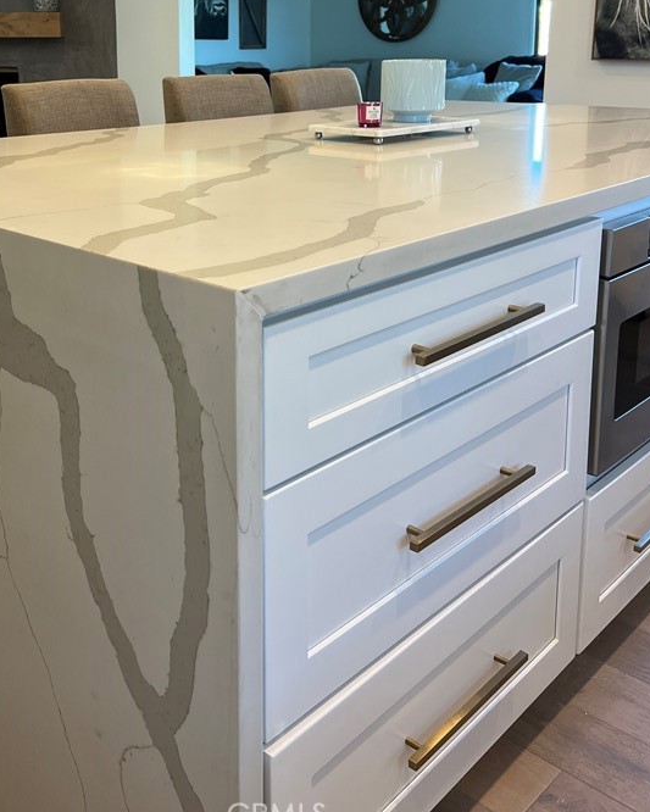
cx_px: 227
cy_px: 207
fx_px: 938
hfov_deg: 37.9
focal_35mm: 39
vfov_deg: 45.3
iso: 80
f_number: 1.5
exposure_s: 1/120
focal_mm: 5.7
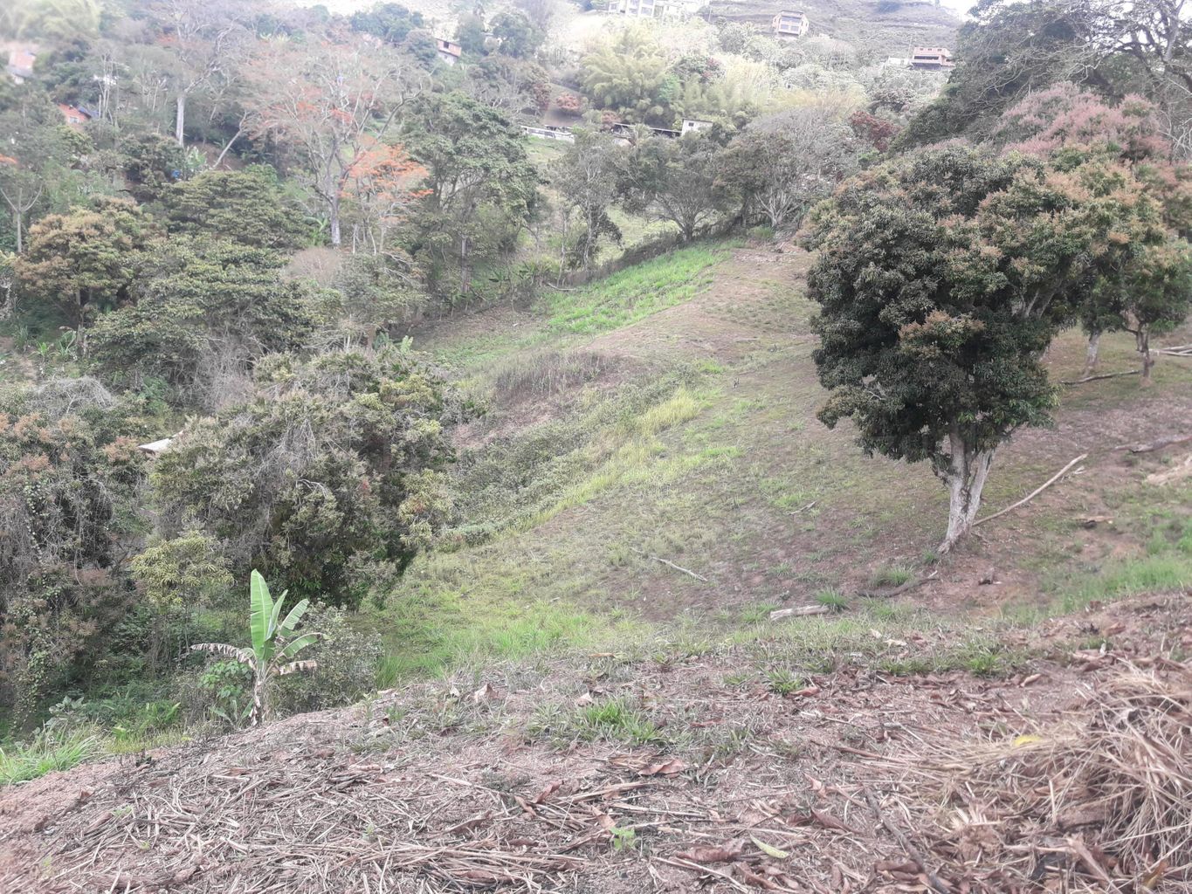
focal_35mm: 28
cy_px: 447
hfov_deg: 63.4
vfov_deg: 49.8
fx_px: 964
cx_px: 596
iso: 40
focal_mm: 3.7
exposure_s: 1/301
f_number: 1.9
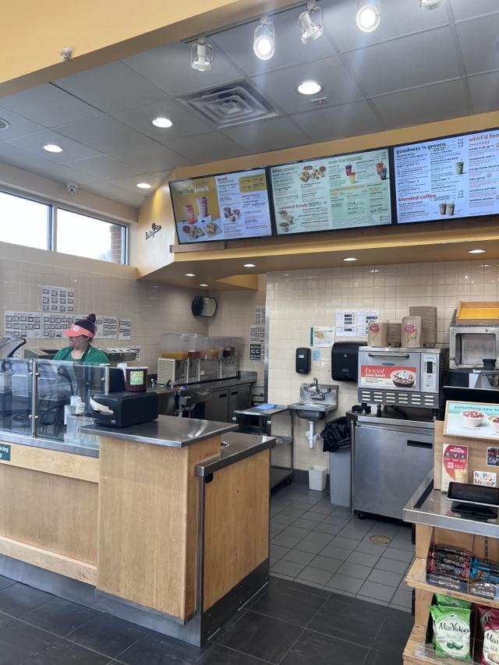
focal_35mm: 26
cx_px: 250
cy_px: 332
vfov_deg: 67.3
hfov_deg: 53.1
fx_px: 500
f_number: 1.5
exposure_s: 1/120
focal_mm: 5.7
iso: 40
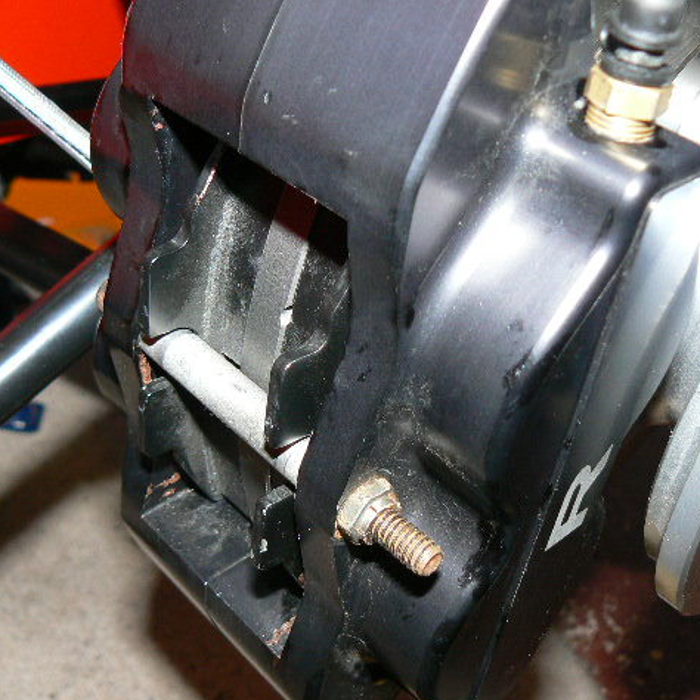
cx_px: 281
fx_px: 984
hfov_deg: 39.0
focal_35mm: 43
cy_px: 353
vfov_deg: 39.2
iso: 100
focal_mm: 6
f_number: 2.8
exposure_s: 1/30
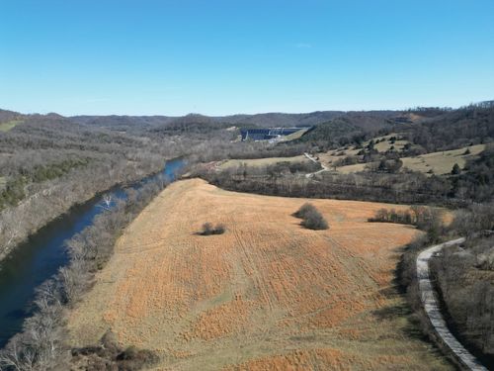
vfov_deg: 56.8
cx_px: 247
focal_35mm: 24
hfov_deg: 71.6
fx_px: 343
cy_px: 186
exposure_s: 1/2500
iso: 130
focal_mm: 6.72
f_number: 1.7
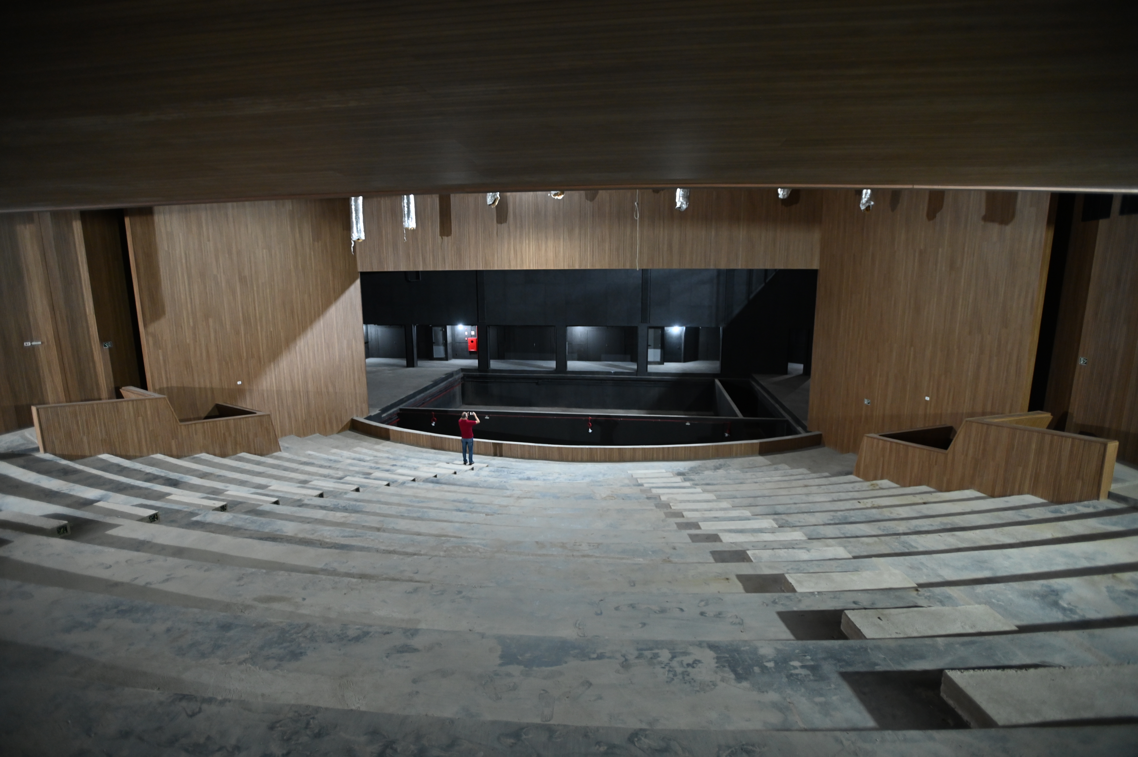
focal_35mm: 17
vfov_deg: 70.4
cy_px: 378
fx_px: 537
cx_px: 569
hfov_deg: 93.3
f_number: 2.8
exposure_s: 1/25
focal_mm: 17
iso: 2500
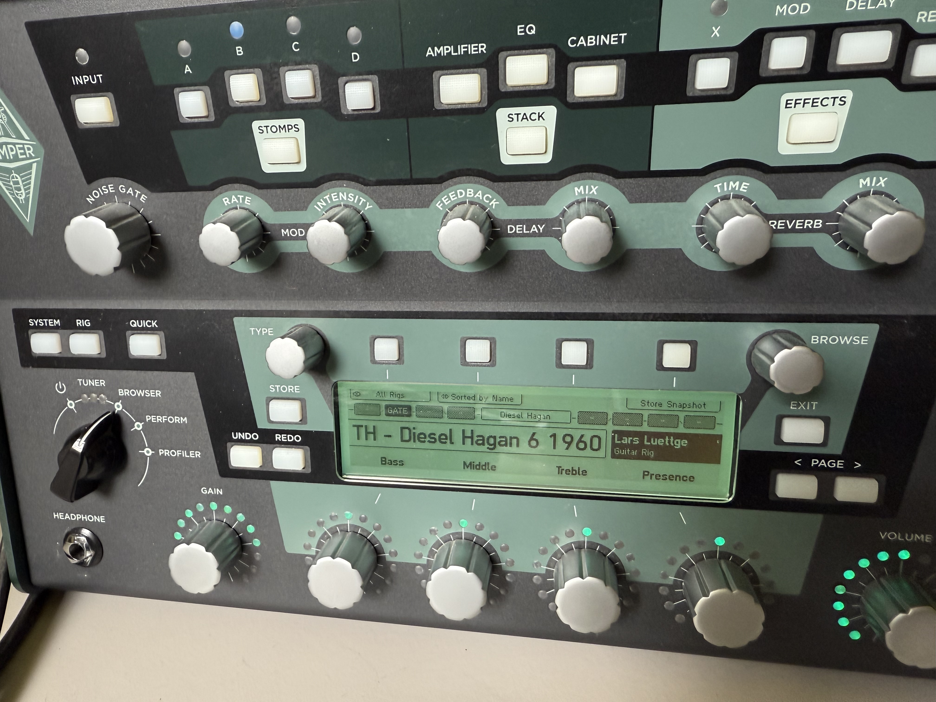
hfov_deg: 71.6
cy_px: 351
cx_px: 468
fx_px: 649
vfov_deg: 56.8
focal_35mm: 24
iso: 200
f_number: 2.2
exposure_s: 1/50
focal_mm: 2.22
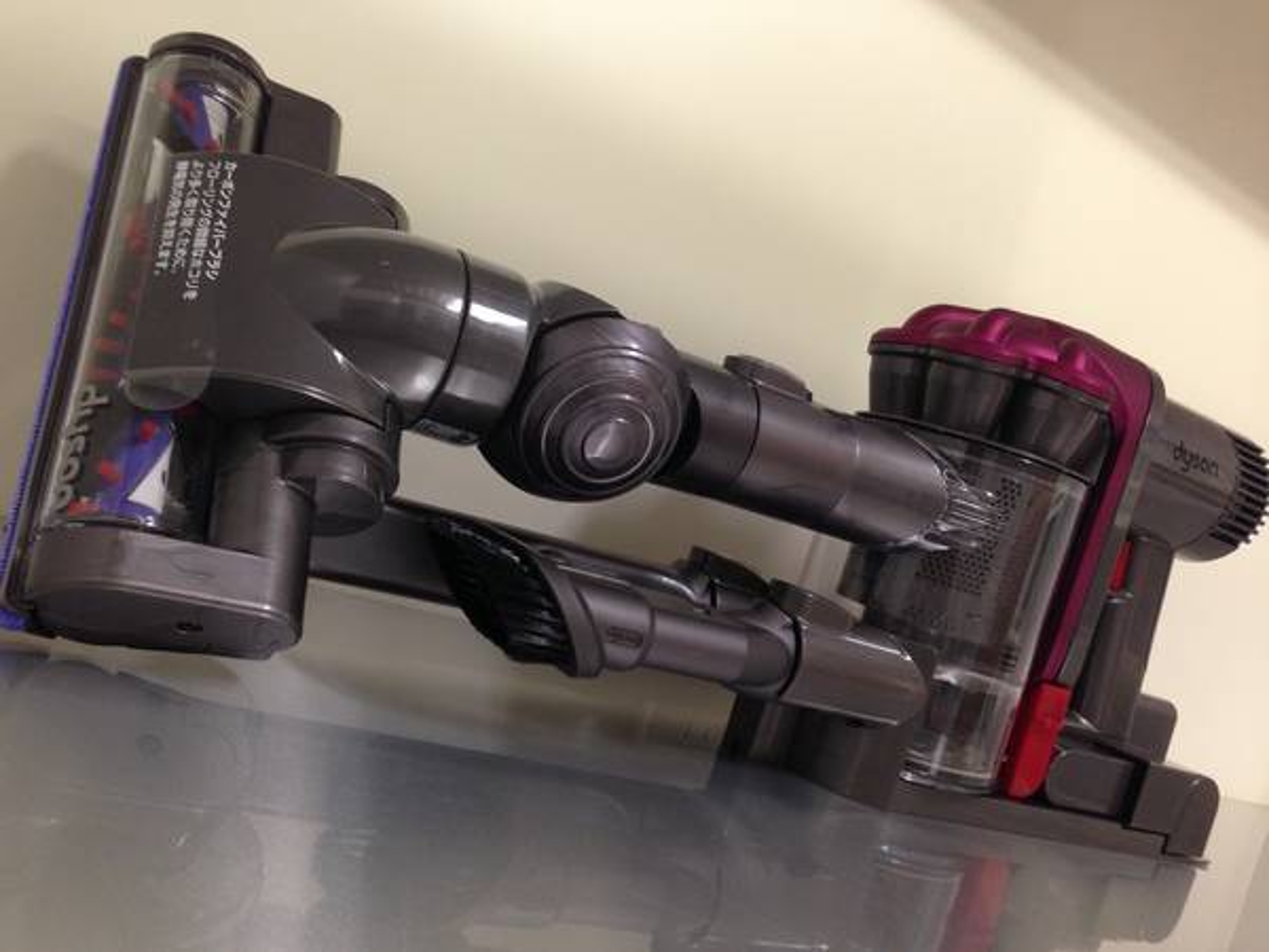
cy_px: 476
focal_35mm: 33
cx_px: 634
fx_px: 1210
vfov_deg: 42.9
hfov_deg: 55.4
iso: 100
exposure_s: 1/20
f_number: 2.4
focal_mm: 4.12
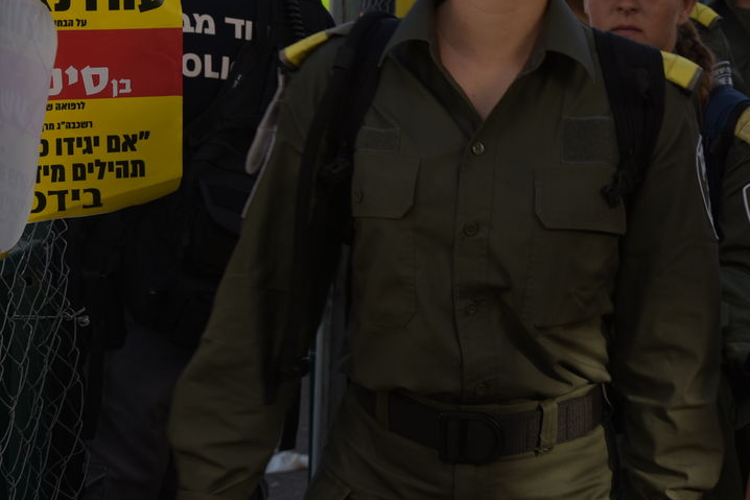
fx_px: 3167
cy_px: 57
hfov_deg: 13.3
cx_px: 723
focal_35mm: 152
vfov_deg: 9.0
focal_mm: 78
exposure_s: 1/125
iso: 100
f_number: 9
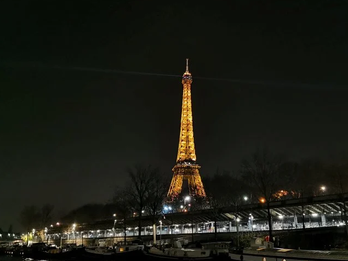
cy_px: 148
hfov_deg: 53.5
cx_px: 214
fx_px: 342
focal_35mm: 34
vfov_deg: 41.7
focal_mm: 5.56
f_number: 1.6
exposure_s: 1/50
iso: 640
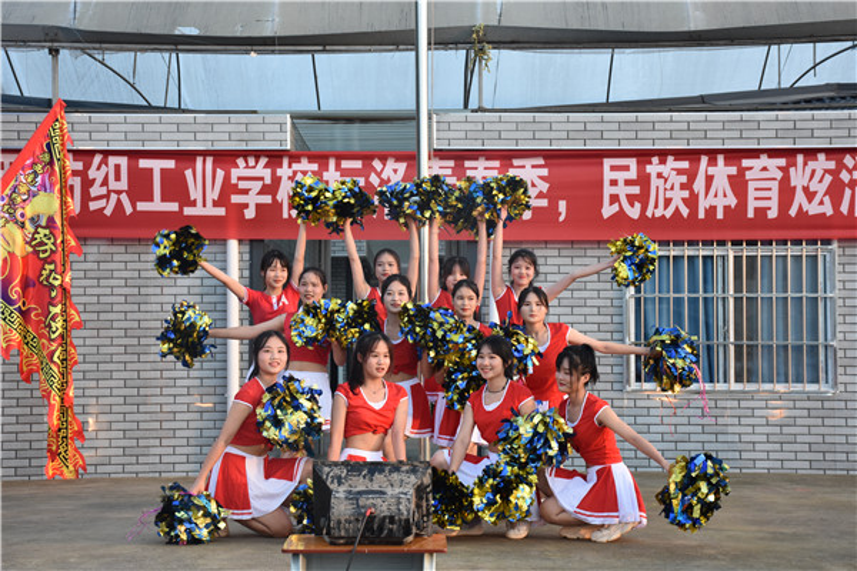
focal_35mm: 68
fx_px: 1607
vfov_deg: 20.2
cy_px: 286
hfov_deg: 29.9
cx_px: 428
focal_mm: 45
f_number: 7.1
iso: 800
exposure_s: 1/200
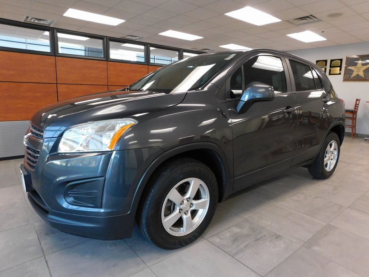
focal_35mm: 23
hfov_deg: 73.9
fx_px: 245
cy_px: 138
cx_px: 184
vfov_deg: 58.9
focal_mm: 4
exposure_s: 1/30
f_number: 3
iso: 360
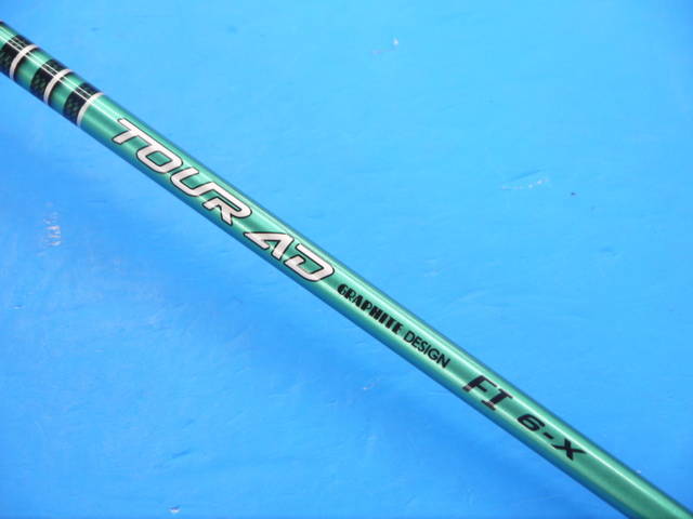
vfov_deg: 17.6
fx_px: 1682
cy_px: 260
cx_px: 346
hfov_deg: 23.3
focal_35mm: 84
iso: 640
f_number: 5.6
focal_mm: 42
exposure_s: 1/80
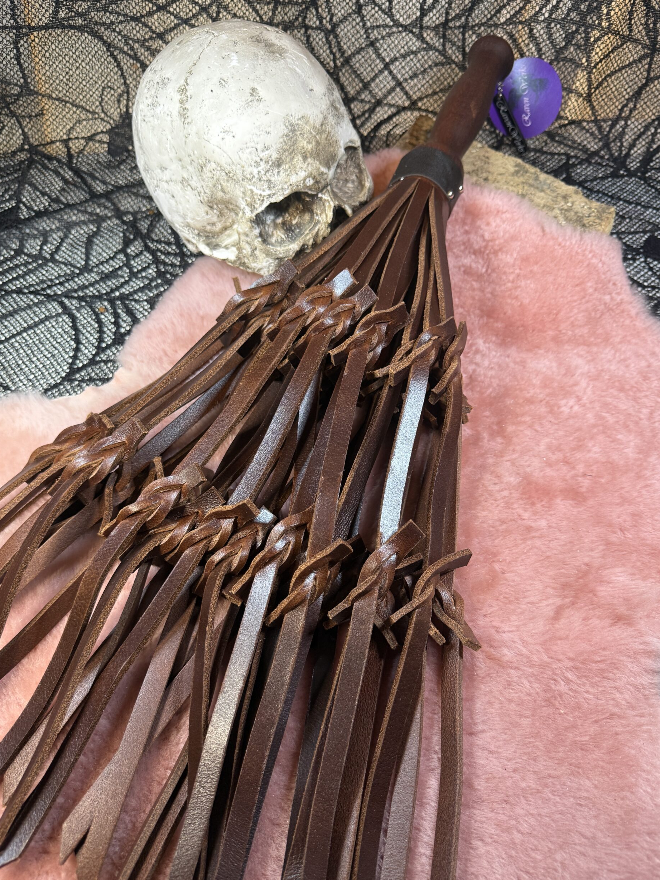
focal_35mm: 25
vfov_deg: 69.4
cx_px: 328
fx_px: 636
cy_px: 447
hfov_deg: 54.9
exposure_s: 1/50
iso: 160
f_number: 1.78
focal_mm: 6.76
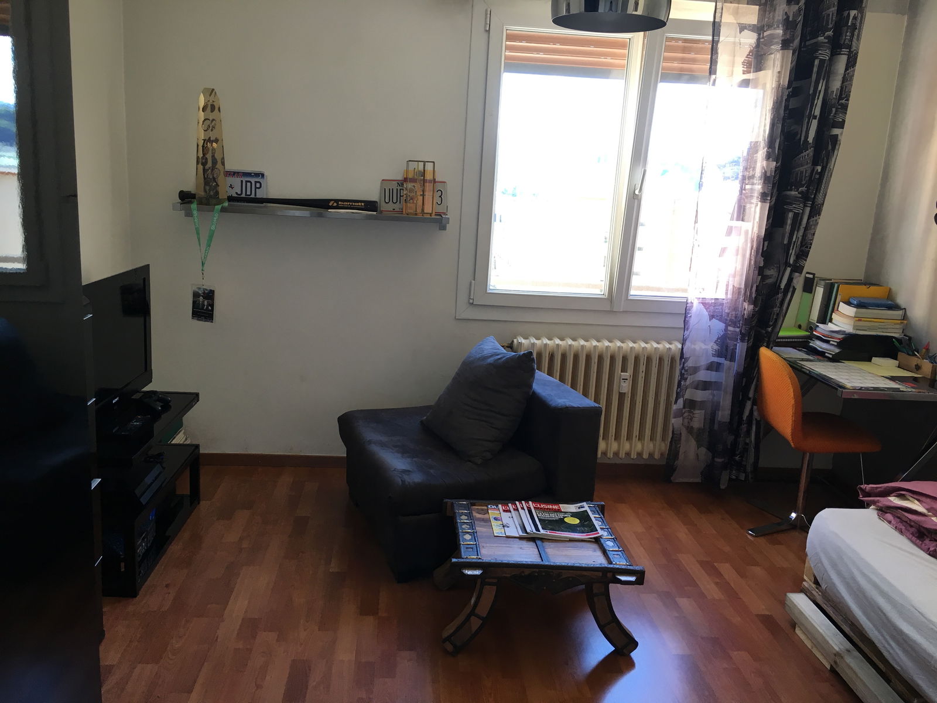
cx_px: 468
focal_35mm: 29
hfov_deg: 61.7
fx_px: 785
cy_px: 352
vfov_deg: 48.2
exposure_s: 1/33
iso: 25
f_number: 2.2
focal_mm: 4.15
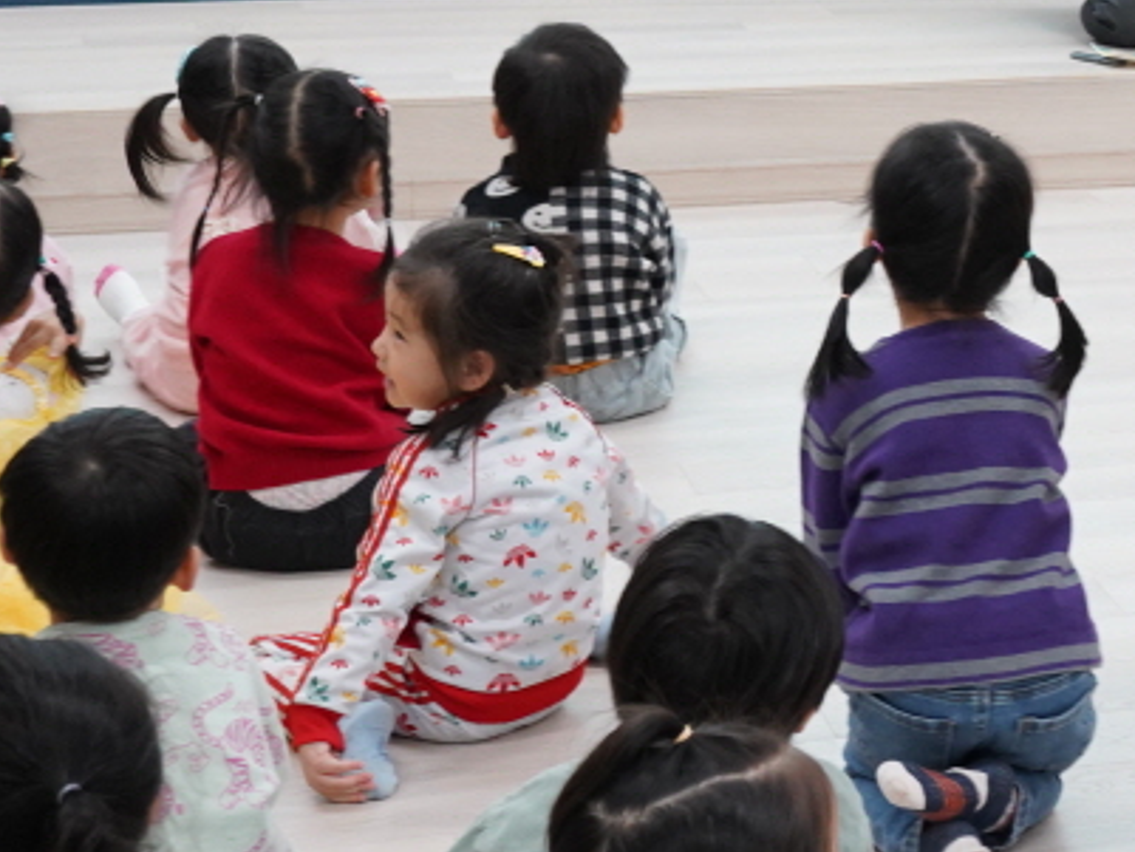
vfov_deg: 12.4
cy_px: -45
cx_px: 1653
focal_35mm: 118
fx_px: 3870
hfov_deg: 15.5
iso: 2500
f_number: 7.1
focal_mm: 41
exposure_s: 1/60
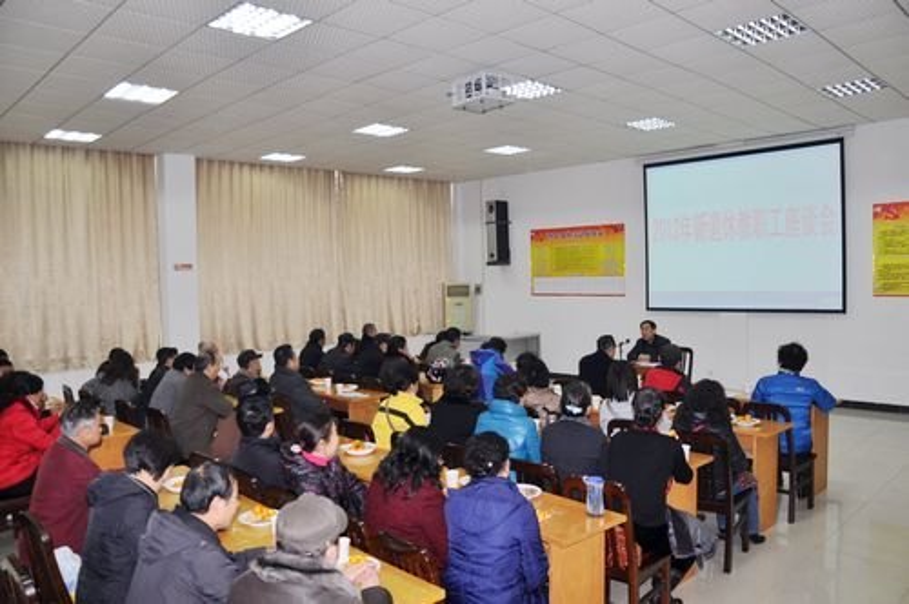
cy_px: 302
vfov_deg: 47.8
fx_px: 681
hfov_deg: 67.4
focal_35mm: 27
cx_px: 454
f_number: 5.6
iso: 200
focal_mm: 18
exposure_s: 1/30
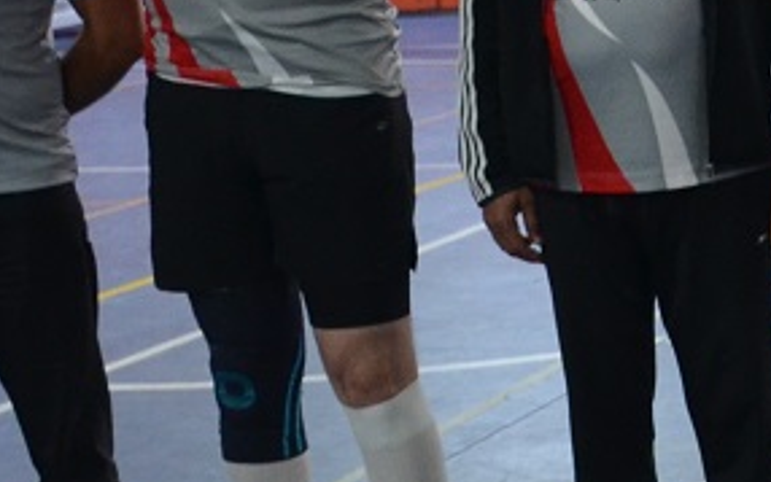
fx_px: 3027
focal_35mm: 144
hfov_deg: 13.4
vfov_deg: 9.1
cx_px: 1278
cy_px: 136
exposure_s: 1/40
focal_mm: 18
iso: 800
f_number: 3.5
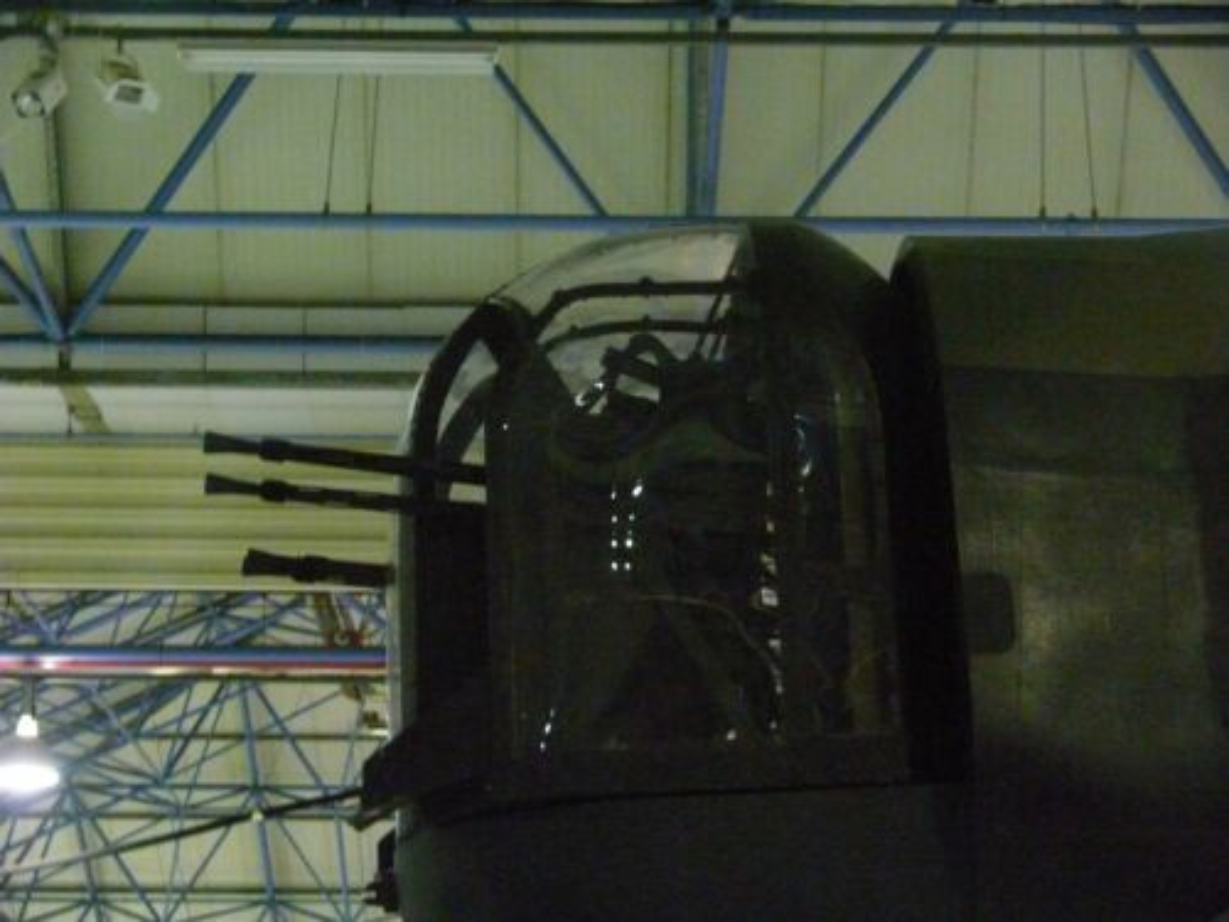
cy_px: 461
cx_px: 614
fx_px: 2982
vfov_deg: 17.6
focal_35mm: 84
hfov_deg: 23.3
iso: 800
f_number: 3.2
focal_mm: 17.8
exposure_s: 1/8
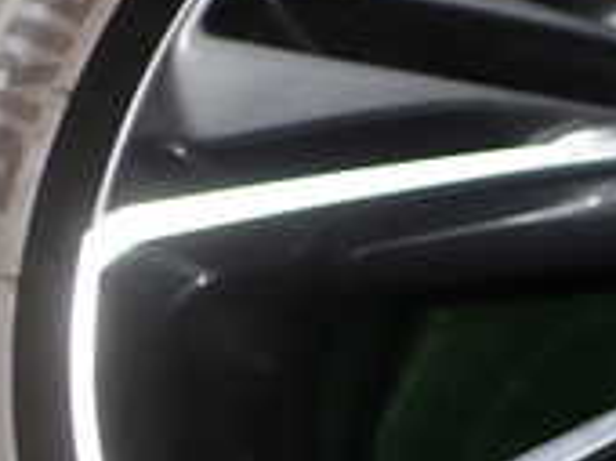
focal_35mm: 113
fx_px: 2008
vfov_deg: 13.0
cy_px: 356
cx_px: 993
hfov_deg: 15.7
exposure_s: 1/30
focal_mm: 5.79
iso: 100
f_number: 7.1
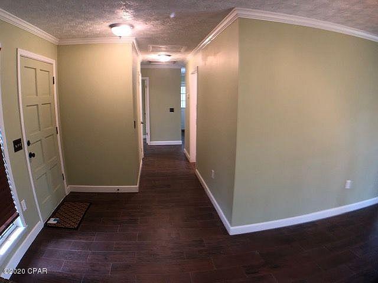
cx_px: 189
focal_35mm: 28
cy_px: 142
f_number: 1.8
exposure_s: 1/15
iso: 64
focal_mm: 3.99
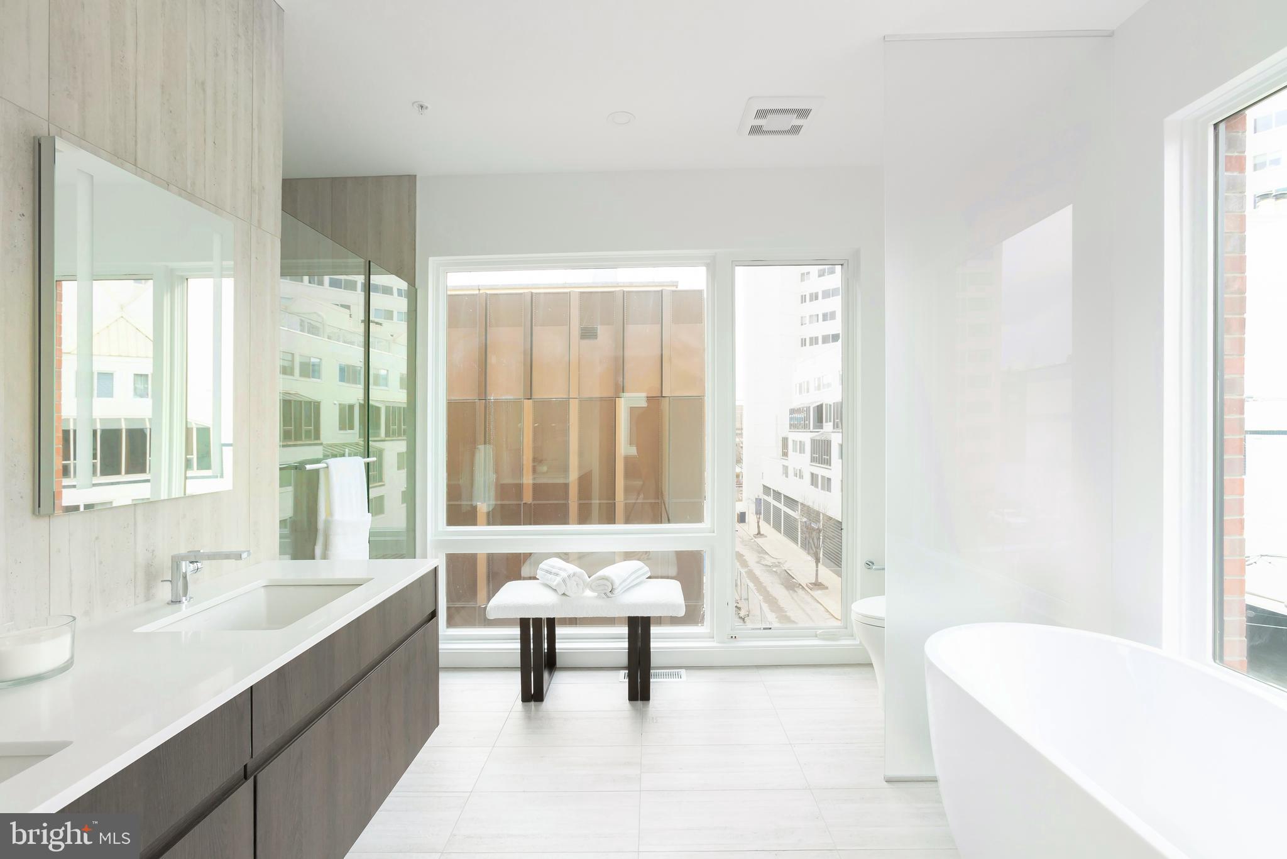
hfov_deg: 96.7
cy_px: 430
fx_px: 572
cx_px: 644
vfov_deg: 73.8
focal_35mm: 16
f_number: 10
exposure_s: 1/50
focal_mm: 16
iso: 640
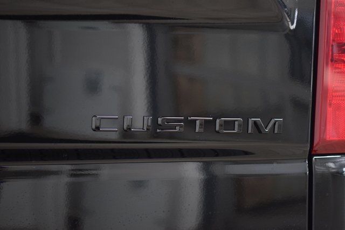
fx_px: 1006
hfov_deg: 19.5
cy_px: 115
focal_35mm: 105
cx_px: 172
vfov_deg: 13.0
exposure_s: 1/30
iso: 1600
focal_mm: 70
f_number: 2.8
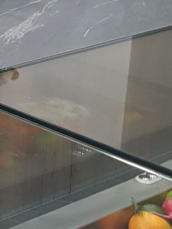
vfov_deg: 14.2
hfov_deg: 9.7
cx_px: -231
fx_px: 901
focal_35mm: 136
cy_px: -29
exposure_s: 1/50
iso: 80
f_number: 1.7
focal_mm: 4.2
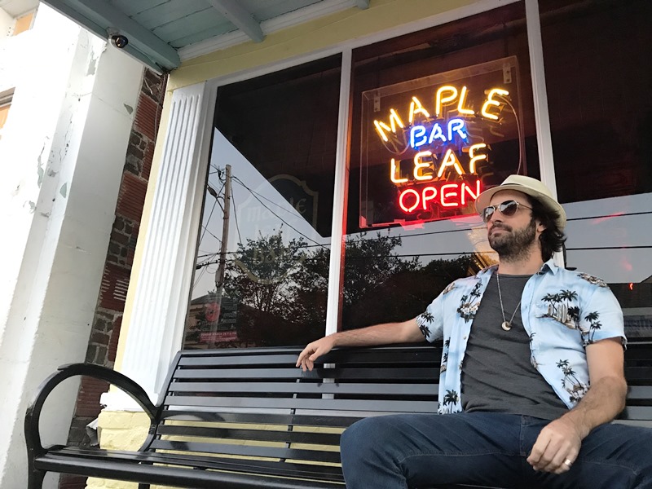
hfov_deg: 63.4
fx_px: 527
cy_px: 244
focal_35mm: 28
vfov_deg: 49.7
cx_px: 326
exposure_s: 1/15
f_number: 1.8
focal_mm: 3.99
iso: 80
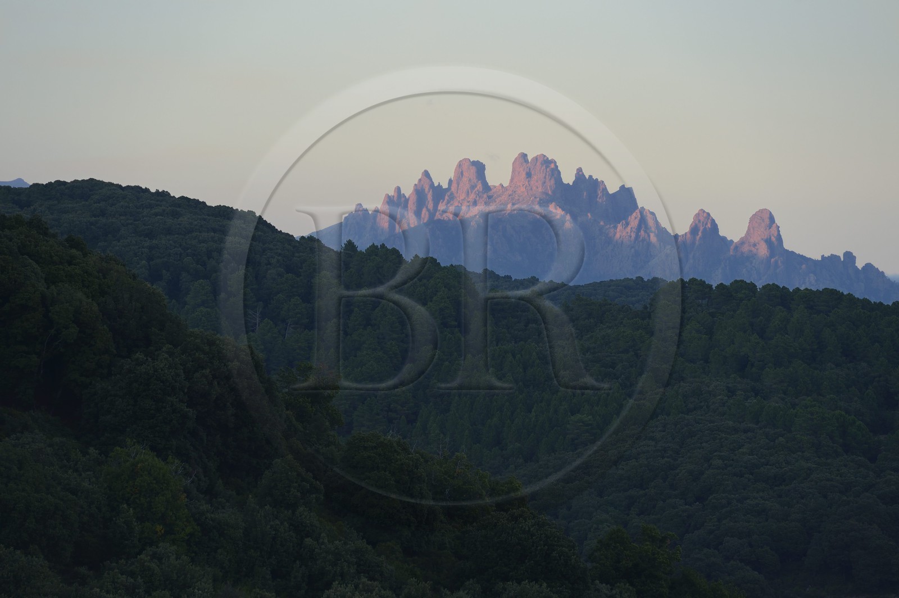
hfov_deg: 10.3
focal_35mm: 200
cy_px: 299
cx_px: 450
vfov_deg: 6.9
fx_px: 4990
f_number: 6.3
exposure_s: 1/160
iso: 800
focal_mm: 200
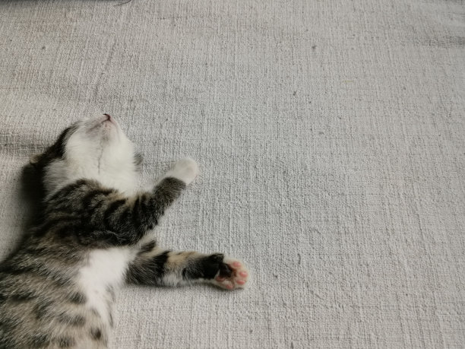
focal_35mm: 46
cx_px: 232
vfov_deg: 31.5
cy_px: 174
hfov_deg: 41.2
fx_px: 618
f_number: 1.8
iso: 80
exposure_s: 1/100
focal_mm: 5.58
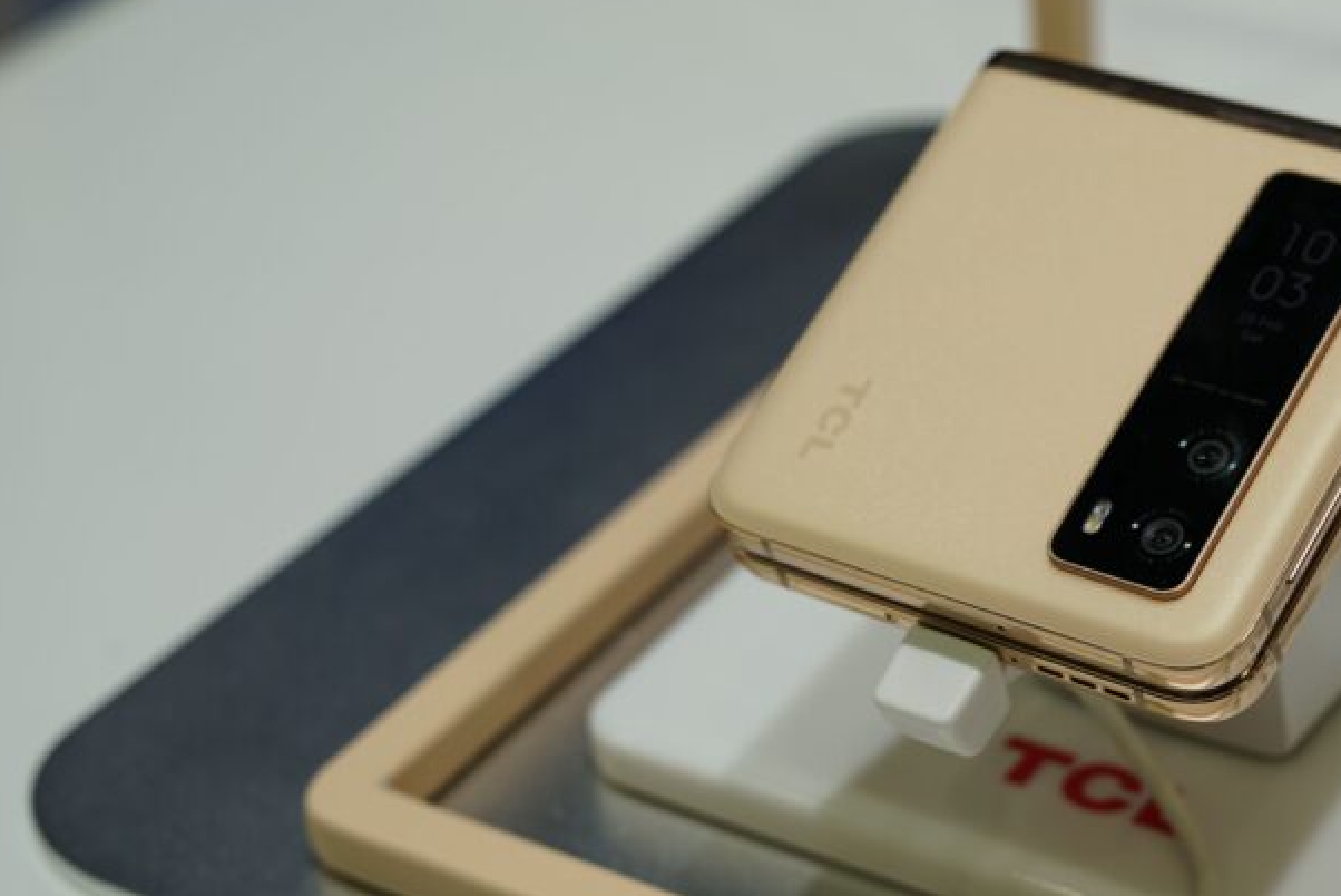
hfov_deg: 23.5
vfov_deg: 16.1
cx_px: 1080
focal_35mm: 85
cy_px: 411
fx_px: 3168
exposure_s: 1/80
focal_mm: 50
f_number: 4.5
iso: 100
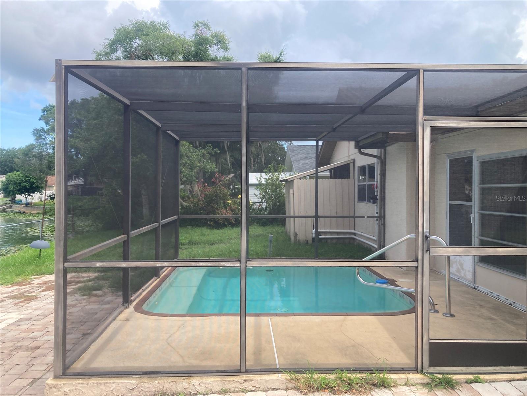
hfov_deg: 63.4
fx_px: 426
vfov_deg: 49.7
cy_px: 198
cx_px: 264
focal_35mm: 28
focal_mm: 3.99
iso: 20
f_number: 1.8
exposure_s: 1/552
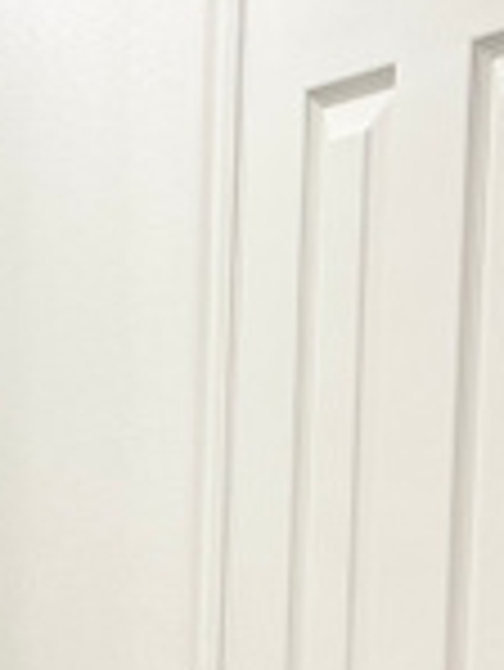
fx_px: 2501
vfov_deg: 14.6
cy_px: 877
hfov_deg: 10.9
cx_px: -356
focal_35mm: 129
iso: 64
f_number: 1.6
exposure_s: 1/60
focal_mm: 5.1
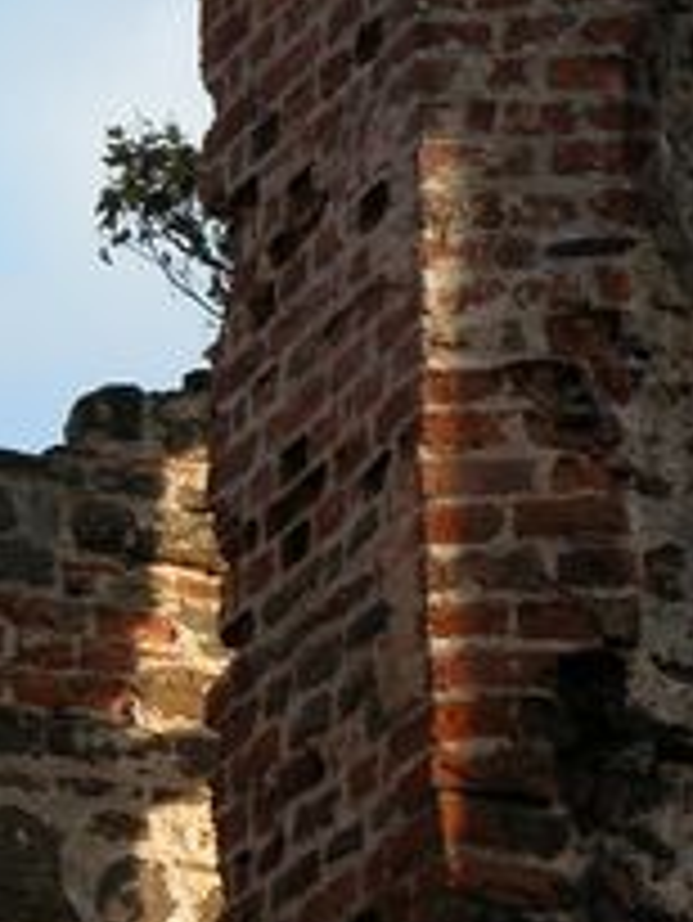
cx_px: 922
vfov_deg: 5.8
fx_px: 9039
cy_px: 112
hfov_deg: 4.4
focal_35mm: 339
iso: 100
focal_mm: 29.5
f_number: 4.2
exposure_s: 1/296
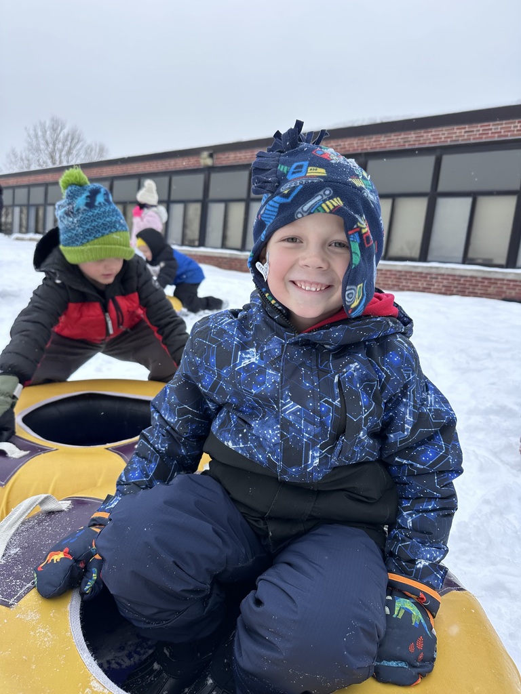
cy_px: 347
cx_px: 260
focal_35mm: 24
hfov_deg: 56.8
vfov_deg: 71.6
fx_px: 482
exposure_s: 1/583
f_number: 1.78
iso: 80
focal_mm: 6.86
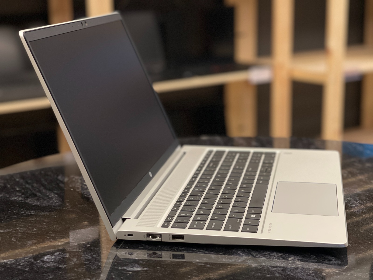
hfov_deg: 30.3
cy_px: 140
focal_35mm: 64
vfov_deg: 22.9
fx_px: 690
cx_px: 186
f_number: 2.2
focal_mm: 7.5
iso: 250
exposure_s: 1/85
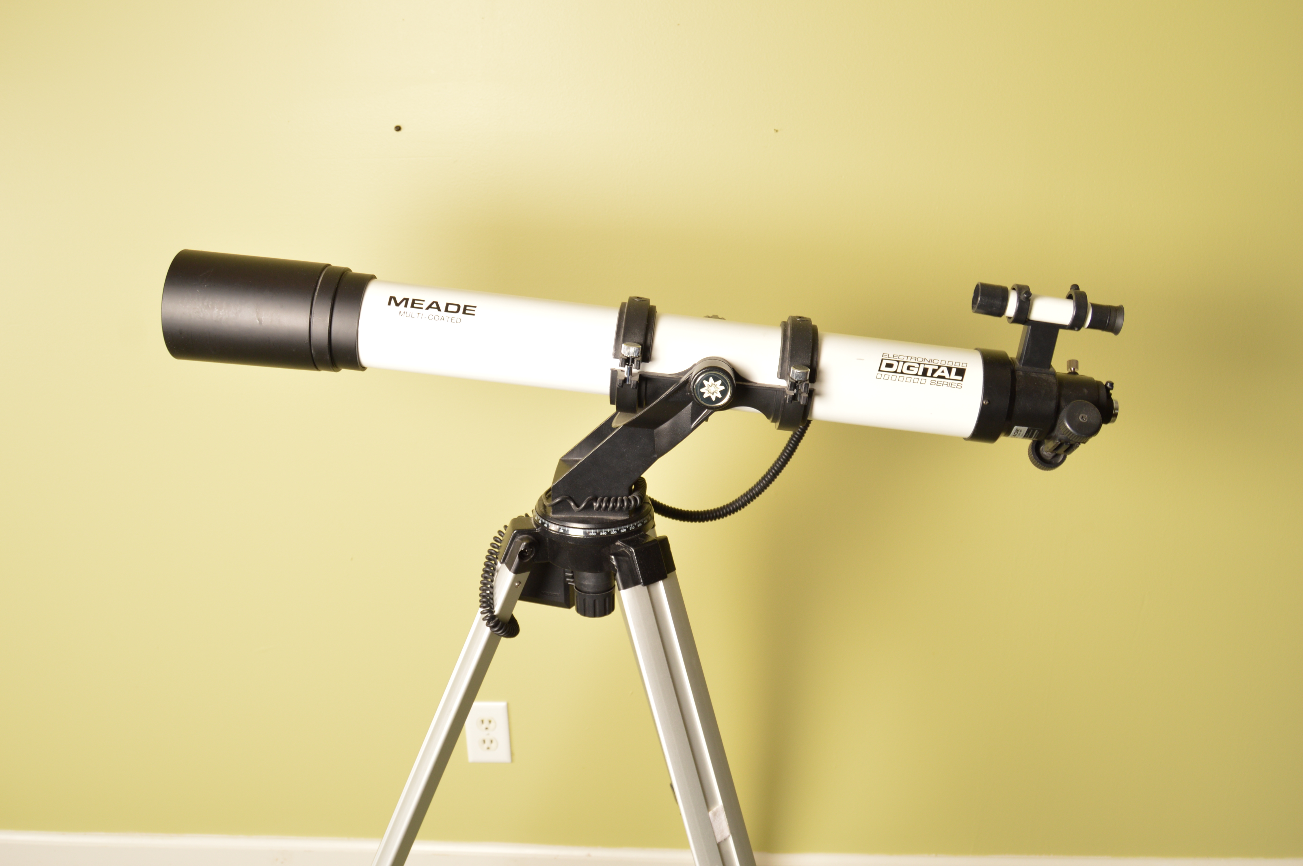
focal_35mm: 36
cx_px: 652
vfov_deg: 36.8
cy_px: 433
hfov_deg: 53.2
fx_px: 1302
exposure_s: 1/160
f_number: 5.6
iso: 200
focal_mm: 24
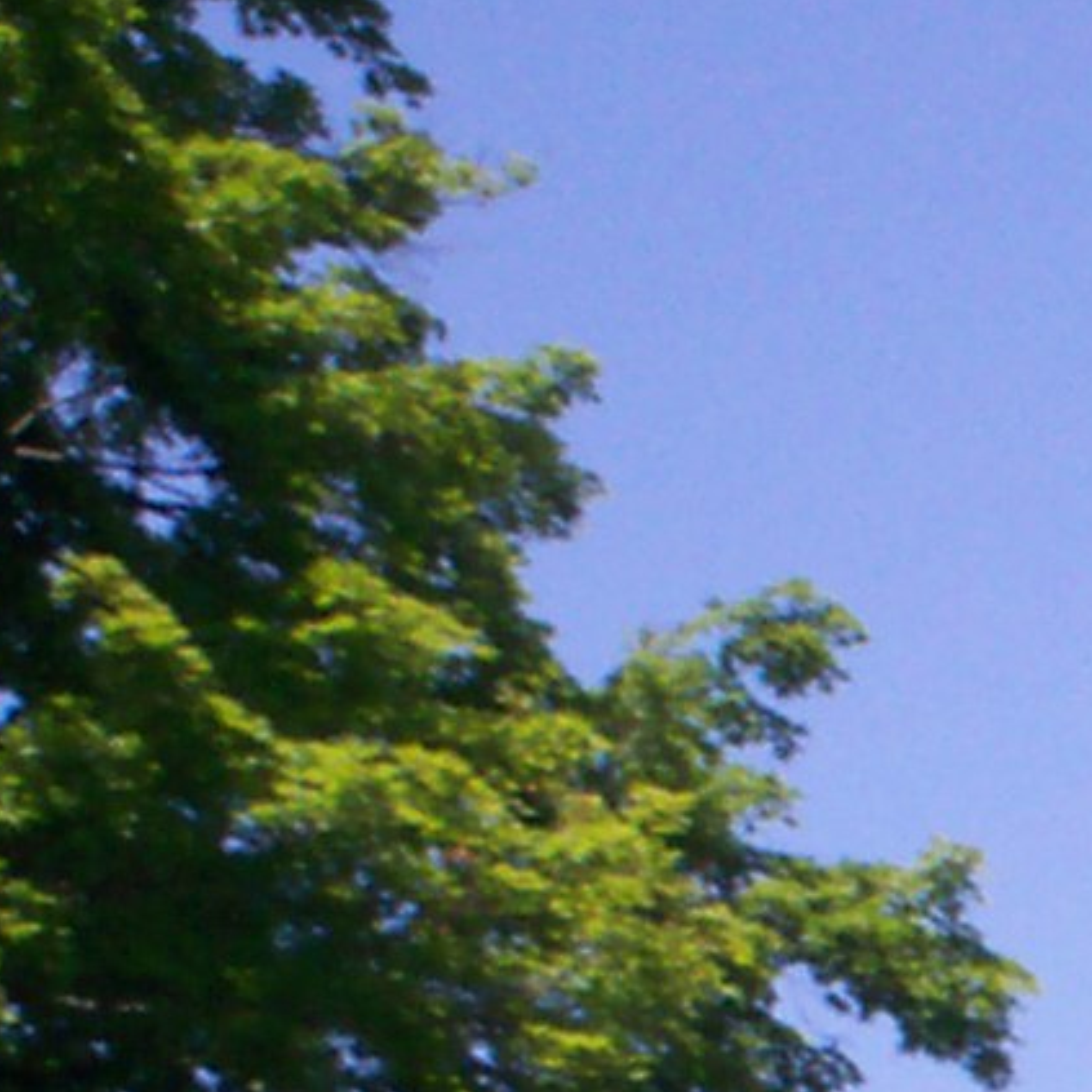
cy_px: 1570
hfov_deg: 8.7
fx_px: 6924
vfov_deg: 8.8
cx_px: 1923
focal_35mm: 194
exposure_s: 1/489
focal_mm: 6
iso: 100
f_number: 4.5
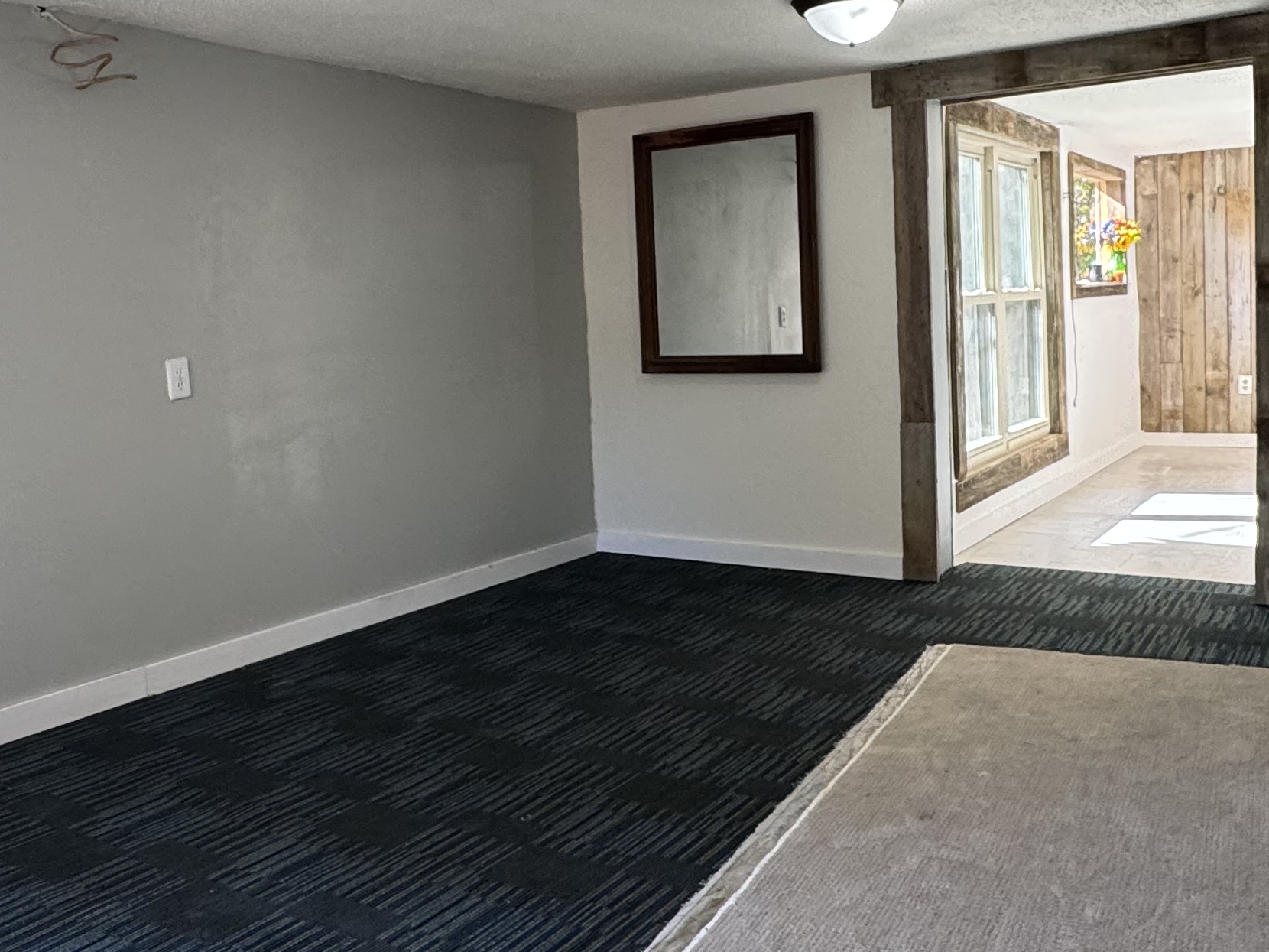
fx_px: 1246
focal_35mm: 34
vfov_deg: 41.6
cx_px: 589
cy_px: 389
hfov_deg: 53.9
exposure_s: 1/99
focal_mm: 2.22
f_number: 2.2
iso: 200
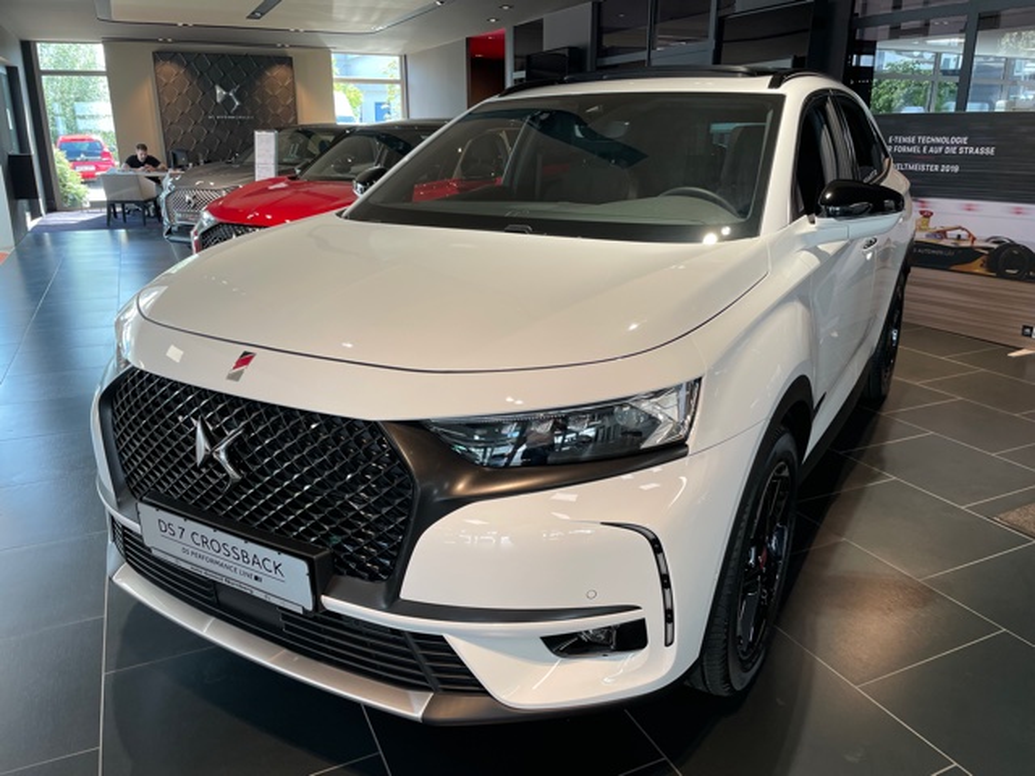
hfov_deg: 67.3
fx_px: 777
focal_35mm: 26
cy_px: 388
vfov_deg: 53.1
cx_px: 518
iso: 50
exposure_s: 1/100
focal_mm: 4.2
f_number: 1.6
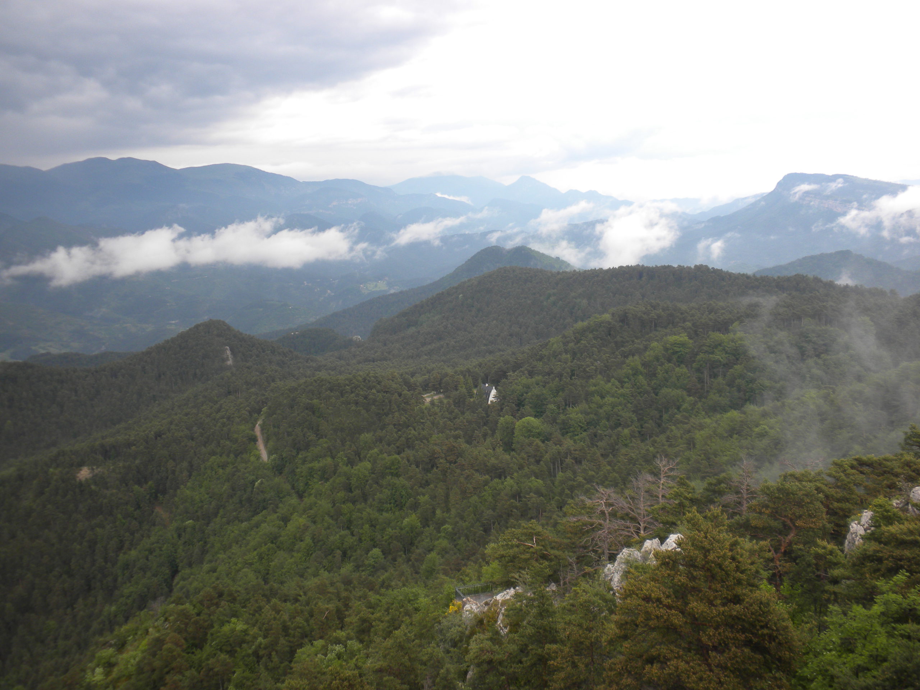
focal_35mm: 37
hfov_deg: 50.1
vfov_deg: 38.7
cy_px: 345
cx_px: 460
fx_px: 983
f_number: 3.5
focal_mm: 6.6
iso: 64
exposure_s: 1/238
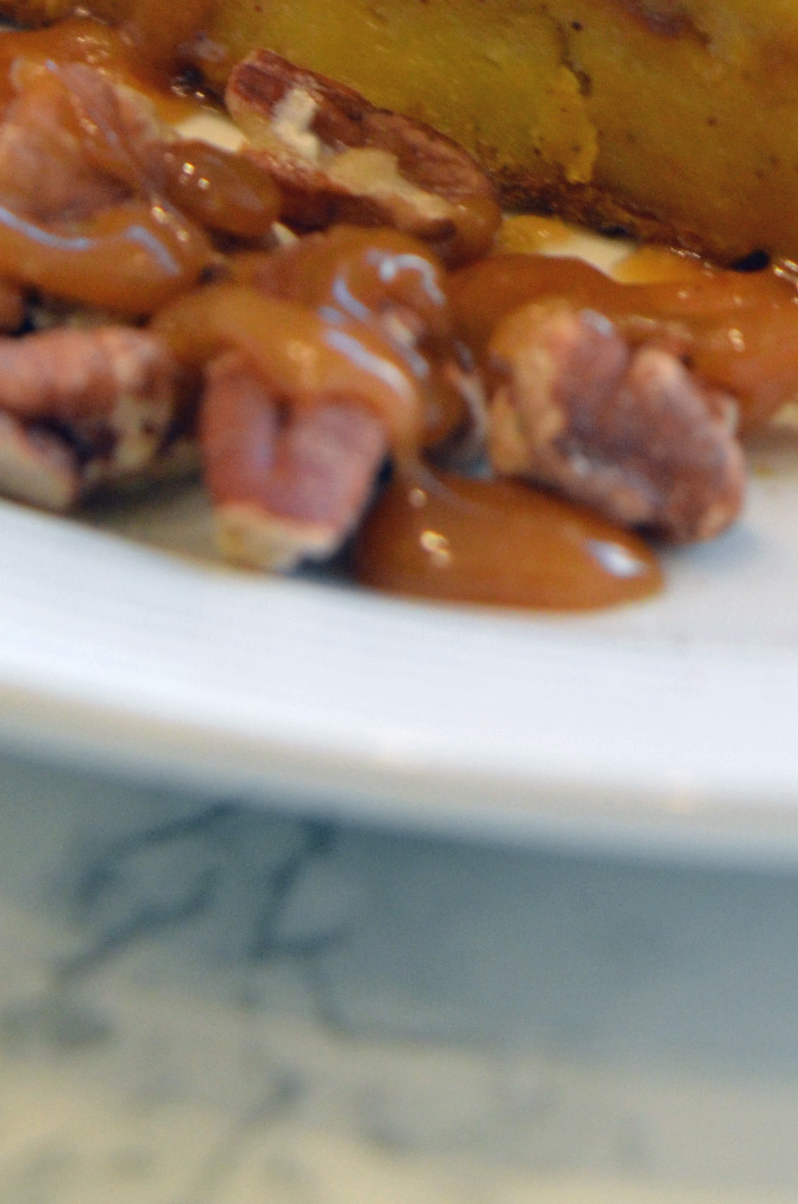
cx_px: 858
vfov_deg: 9.0
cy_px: -454
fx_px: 7503
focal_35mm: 225
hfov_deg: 6.1
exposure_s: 1/60
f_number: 4.5
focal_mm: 45
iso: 800
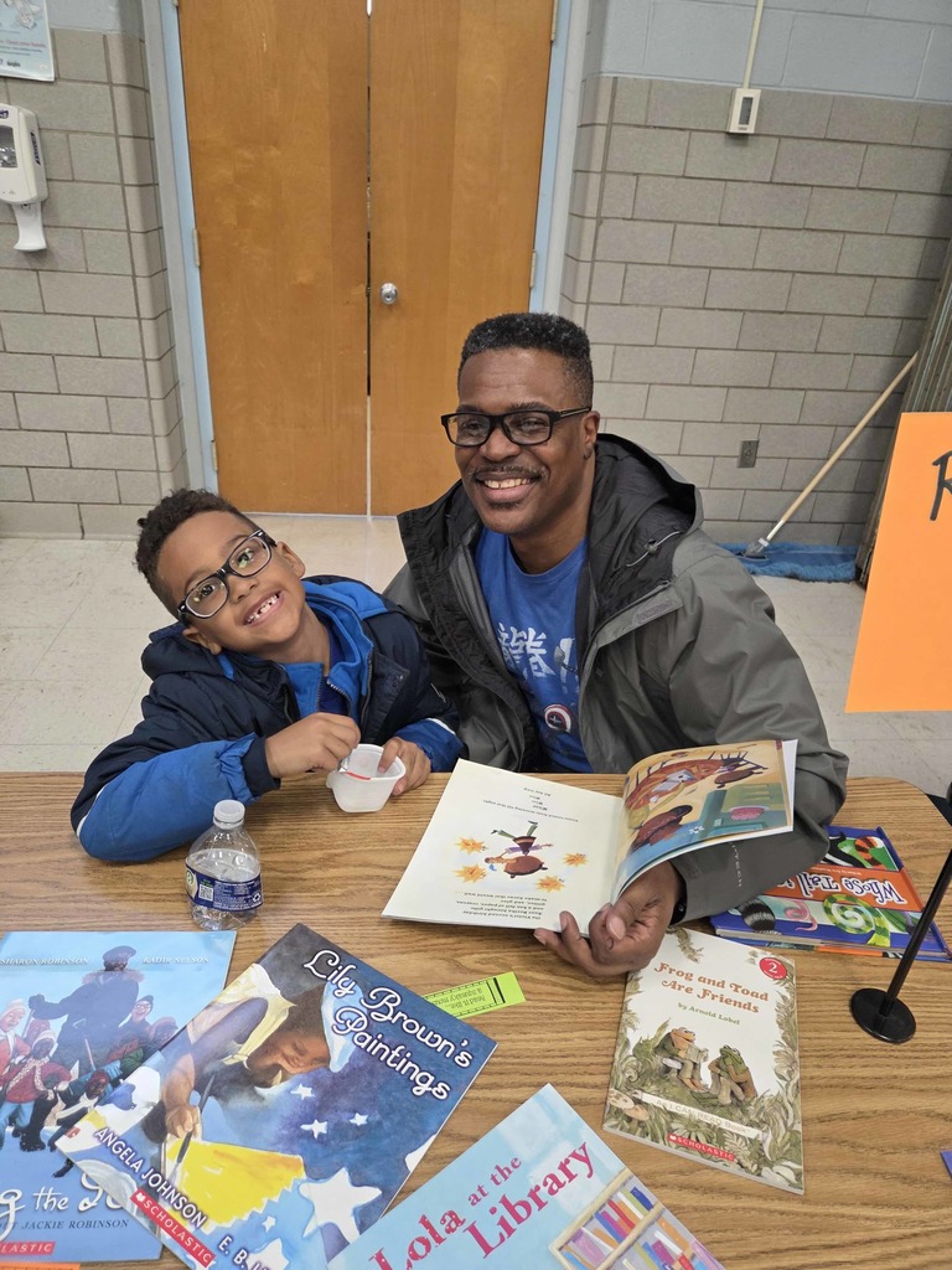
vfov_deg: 73.9
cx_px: 476
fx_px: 843
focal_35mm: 23
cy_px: 635
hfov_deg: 58.9
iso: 400
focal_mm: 5.4
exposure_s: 1/120
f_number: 1.8
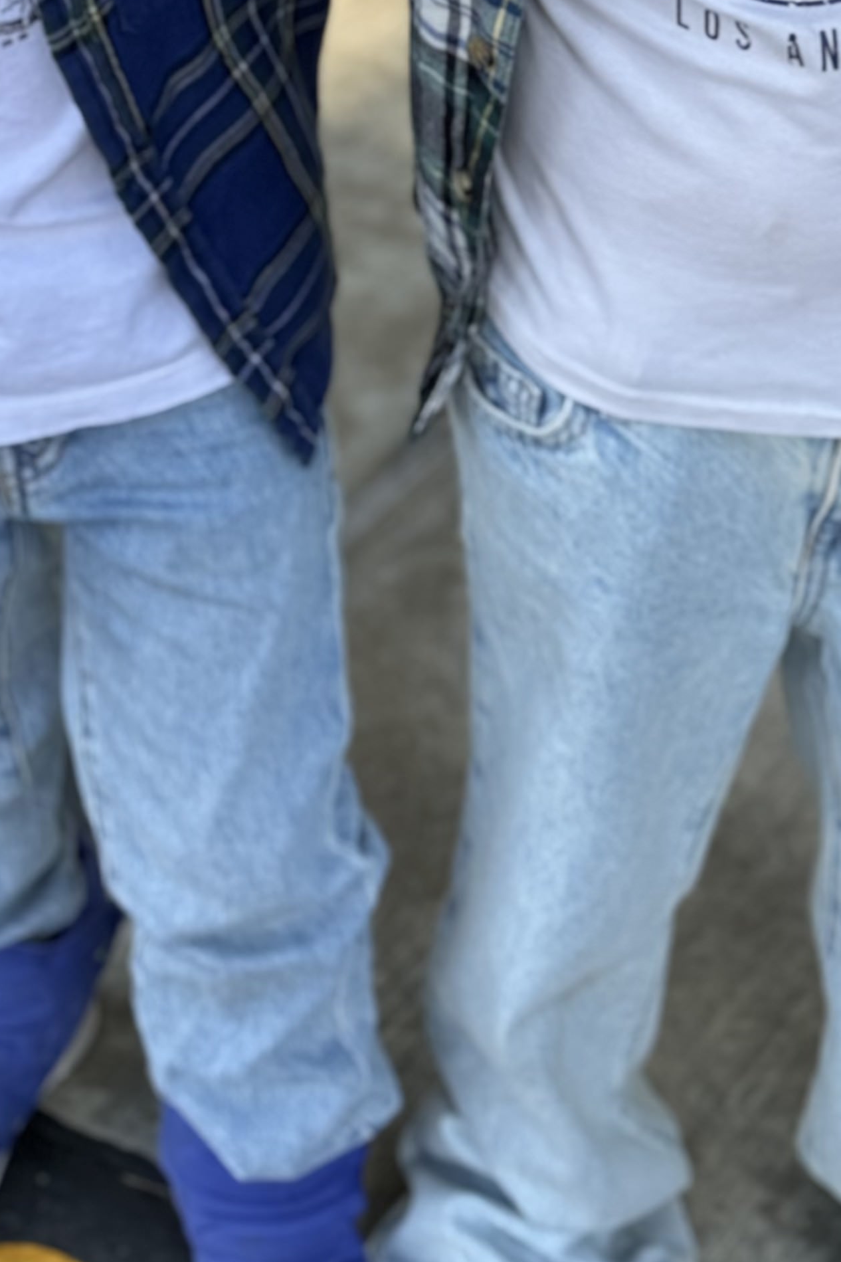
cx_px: 400
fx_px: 3714
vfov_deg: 18.9
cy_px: 96
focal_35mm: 106
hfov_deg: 12.9
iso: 64
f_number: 1.78
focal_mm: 6.76
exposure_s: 1/522
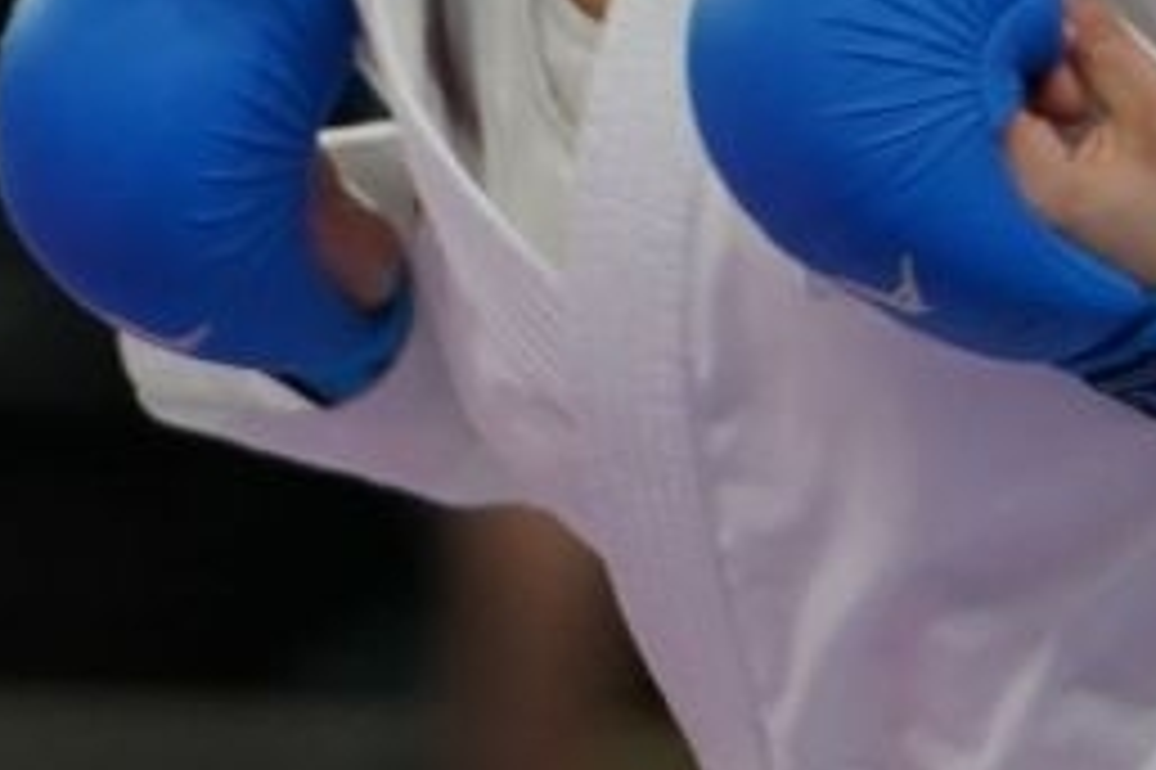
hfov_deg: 1.5
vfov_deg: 1.0
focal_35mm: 1344
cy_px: 90
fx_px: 43128
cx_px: 576
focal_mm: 192
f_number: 2.8
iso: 1250
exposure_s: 1/1000
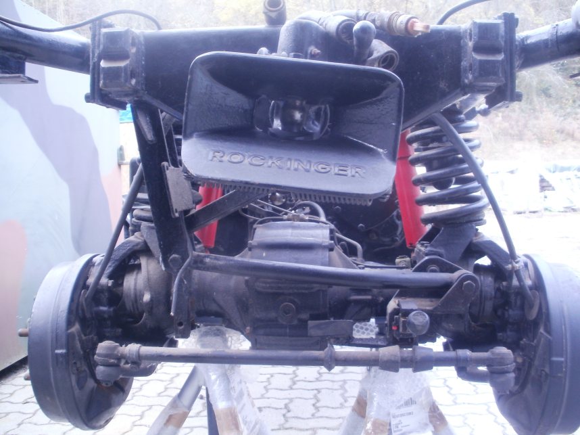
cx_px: 290
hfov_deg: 51.4
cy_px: 218
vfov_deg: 39.6
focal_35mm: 36
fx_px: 603
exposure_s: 1/25
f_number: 3.5
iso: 125
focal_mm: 6.3
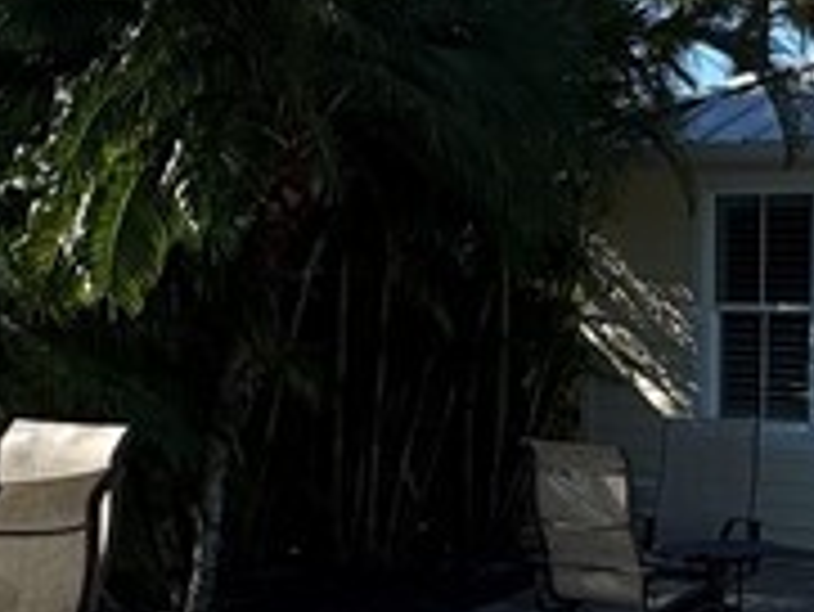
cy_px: 554
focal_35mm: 79
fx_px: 1859
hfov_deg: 23.8
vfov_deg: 18.4
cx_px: 774
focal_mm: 2.22
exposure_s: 1/1299
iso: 50
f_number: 2.2
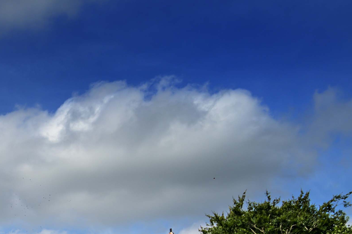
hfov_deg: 15.8
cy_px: 419
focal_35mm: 111
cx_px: -276
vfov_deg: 11.4
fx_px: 1085
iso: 160
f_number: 5.6
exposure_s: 1/1000
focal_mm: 29
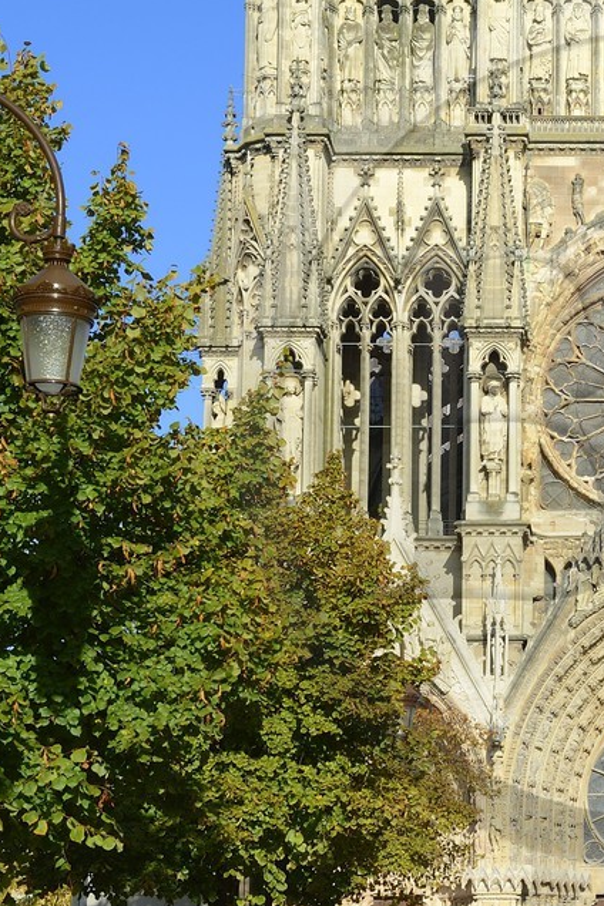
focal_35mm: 88
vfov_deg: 23.1
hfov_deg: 15.1
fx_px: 2214
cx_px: 671
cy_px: 426
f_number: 9
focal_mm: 35
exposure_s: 1/200
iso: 100
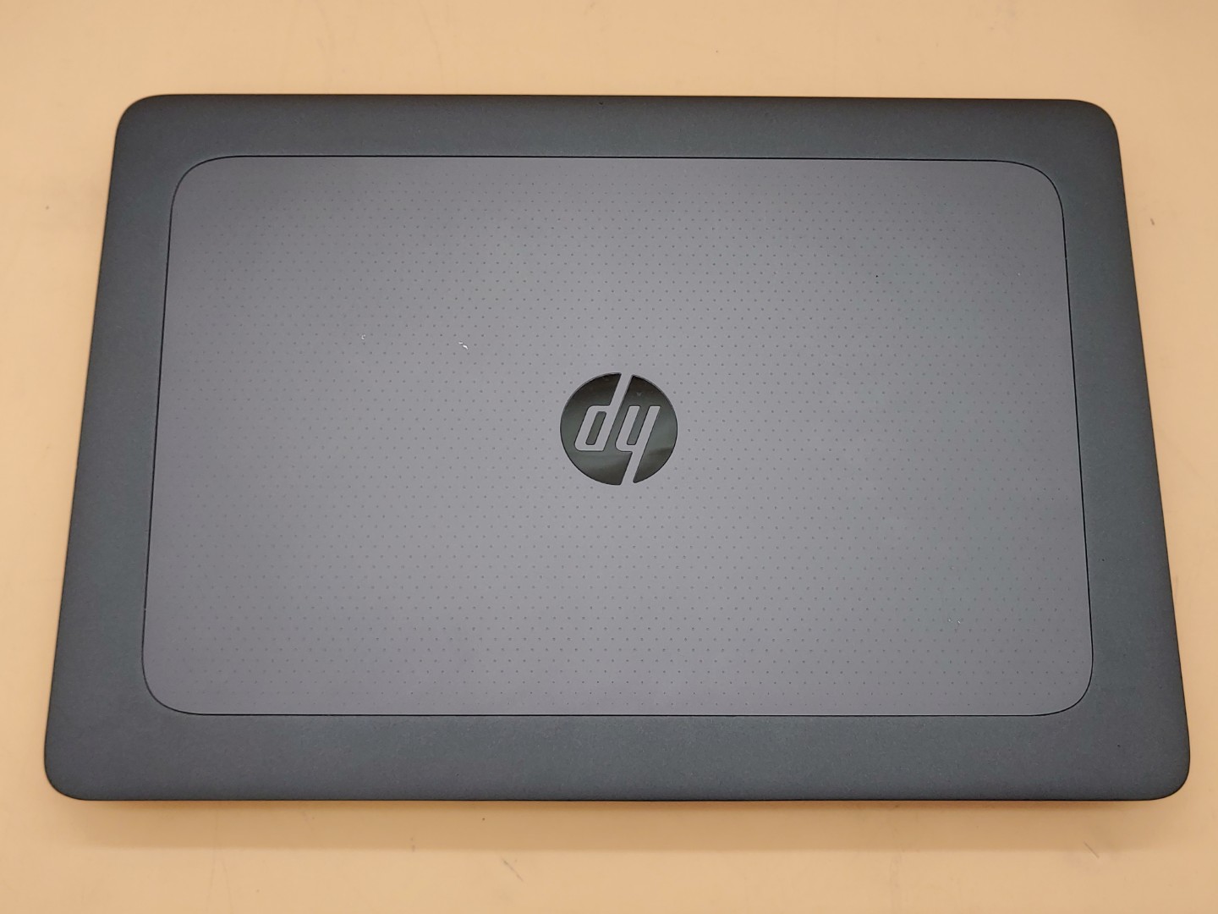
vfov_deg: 42.9
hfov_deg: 55.4
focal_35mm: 33
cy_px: 457
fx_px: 1161
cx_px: 609
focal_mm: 4.36
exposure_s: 1/102
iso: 50
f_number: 1.8
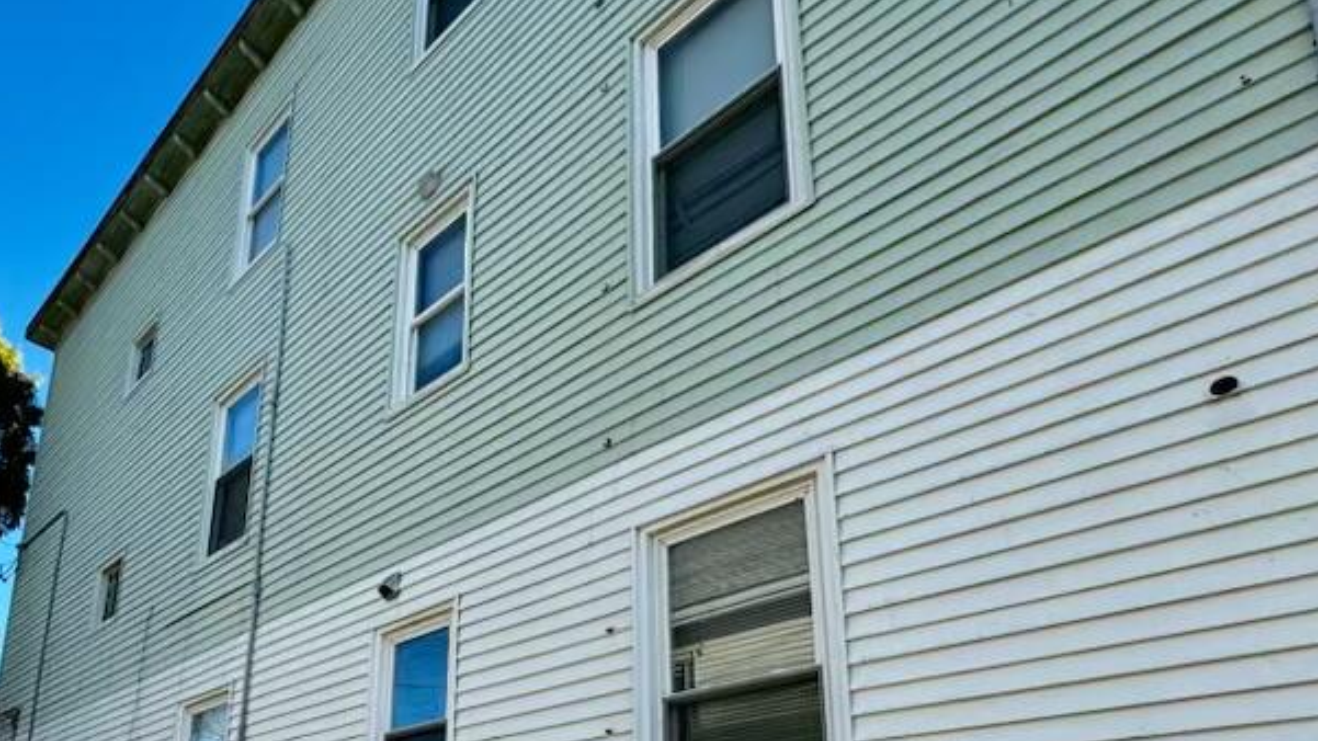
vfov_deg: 39.6
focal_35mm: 26
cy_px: 723
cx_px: 447
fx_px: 909
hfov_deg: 70.0
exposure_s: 1/675
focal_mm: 2.22
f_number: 2.2
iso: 50
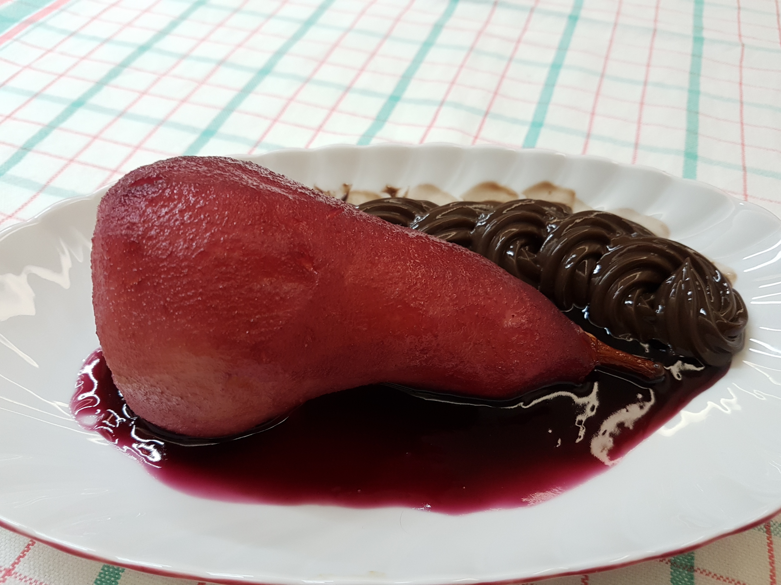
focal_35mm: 26
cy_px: 292
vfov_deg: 53.1
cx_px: 390
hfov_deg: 67.3
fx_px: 587
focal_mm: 4.2
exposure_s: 1/33
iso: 160
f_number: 1.7
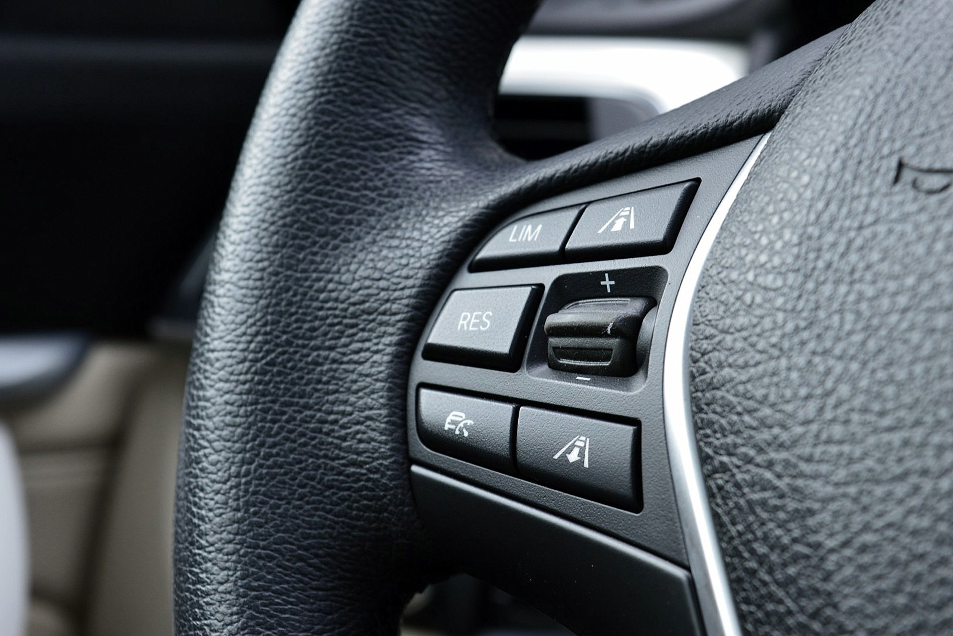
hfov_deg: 24.6
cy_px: 318
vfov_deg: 16.6
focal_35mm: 82
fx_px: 2184
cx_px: 476
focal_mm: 55
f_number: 8
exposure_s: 1/60
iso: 400
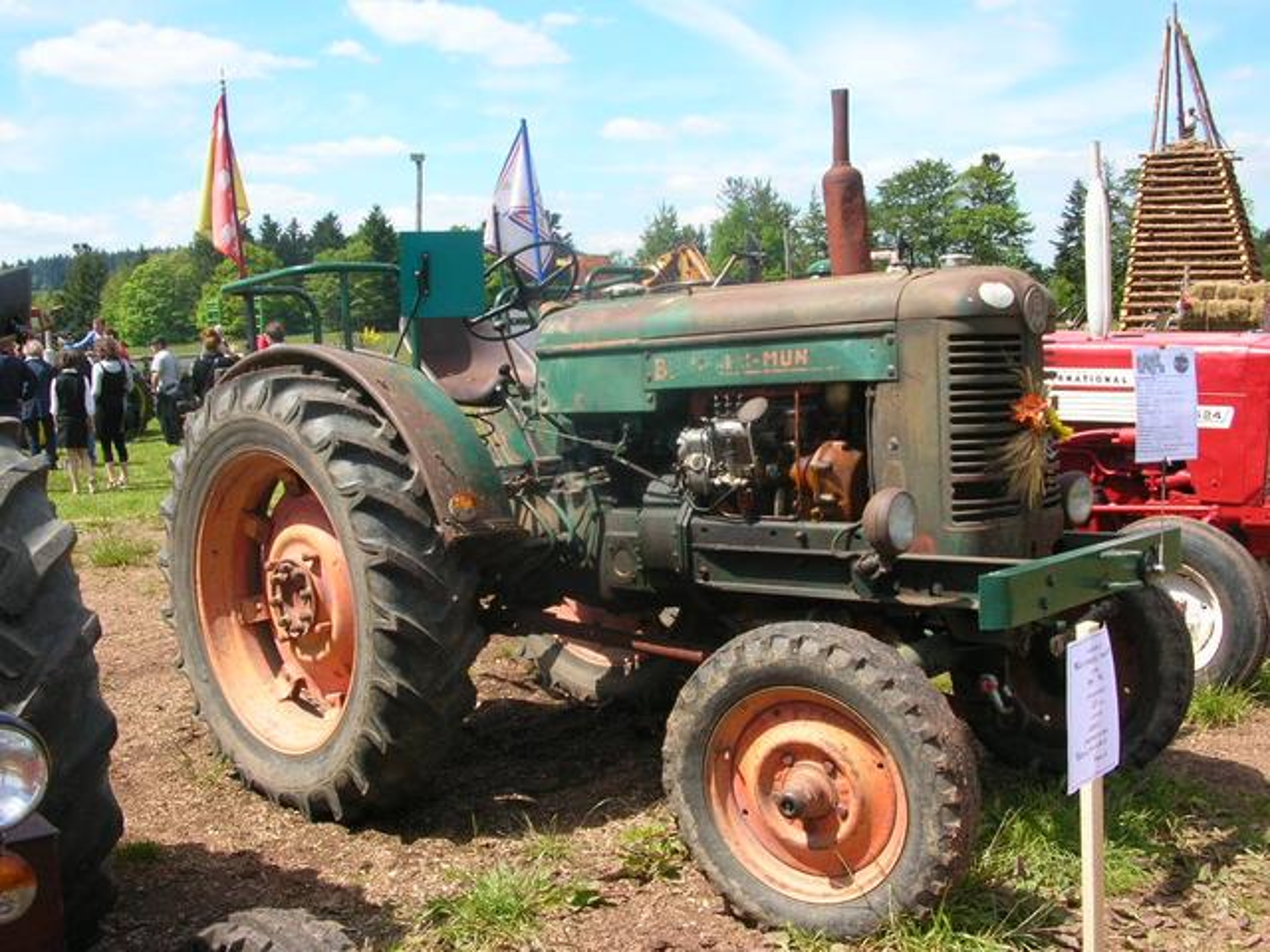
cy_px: 476
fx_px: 1284
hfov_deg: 52.6
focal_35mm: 35
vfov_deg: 40.7
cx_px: 635
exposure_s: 1/168
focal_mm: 5.8
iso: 50
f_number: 5.6
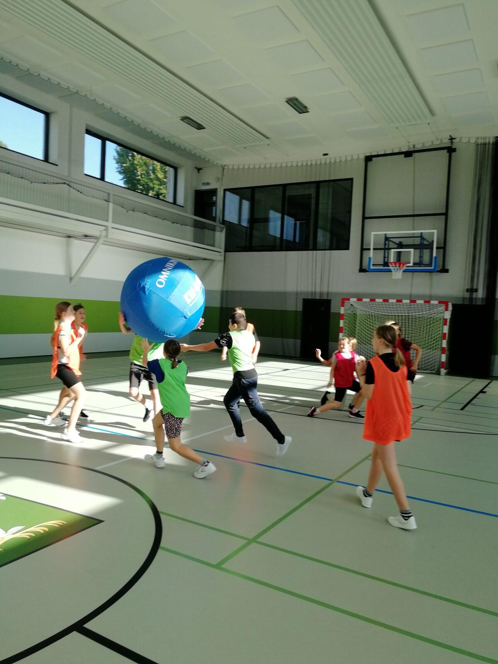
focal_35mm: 27
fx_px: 518
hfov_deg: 51.4
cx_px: 249
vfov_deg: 65.3
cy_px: 332
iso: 50
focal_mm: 3.95
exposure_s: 1/206
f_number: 2.2
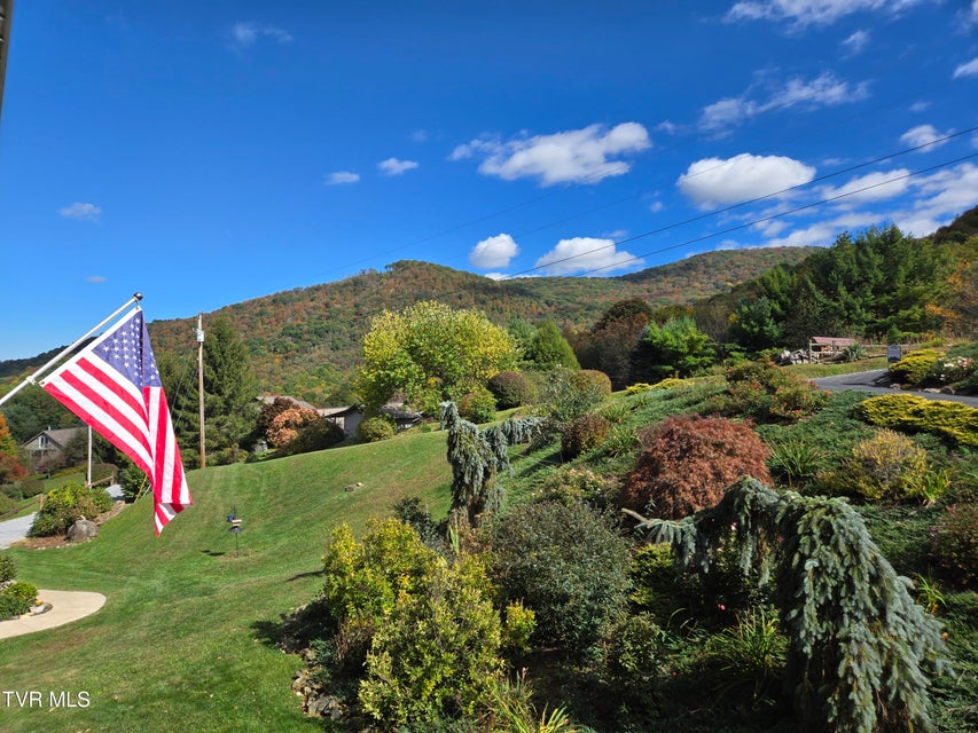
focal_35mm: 23
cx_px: 489
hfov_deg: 73.9
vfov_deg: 58.9
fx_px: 650
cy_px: 366
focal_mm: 5.4
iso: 25
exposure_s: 1/1663
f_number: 1.8
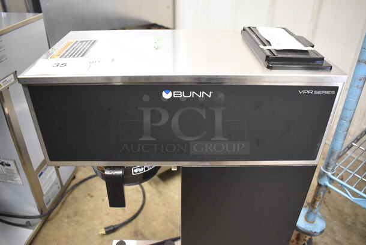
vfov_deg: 48.0
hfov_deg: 67.3
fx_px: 275
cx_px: 183
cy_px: 122
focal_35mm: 27
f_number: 3.5
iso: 5600
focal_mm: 18
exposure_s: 1/125
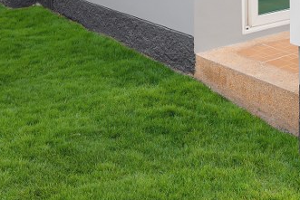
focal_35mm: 60
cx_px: 232
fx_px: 500
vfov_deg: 20.3
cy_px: -75
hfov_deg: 32.7
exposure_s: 1/100
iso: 100
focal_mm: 15.5
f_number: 5.6
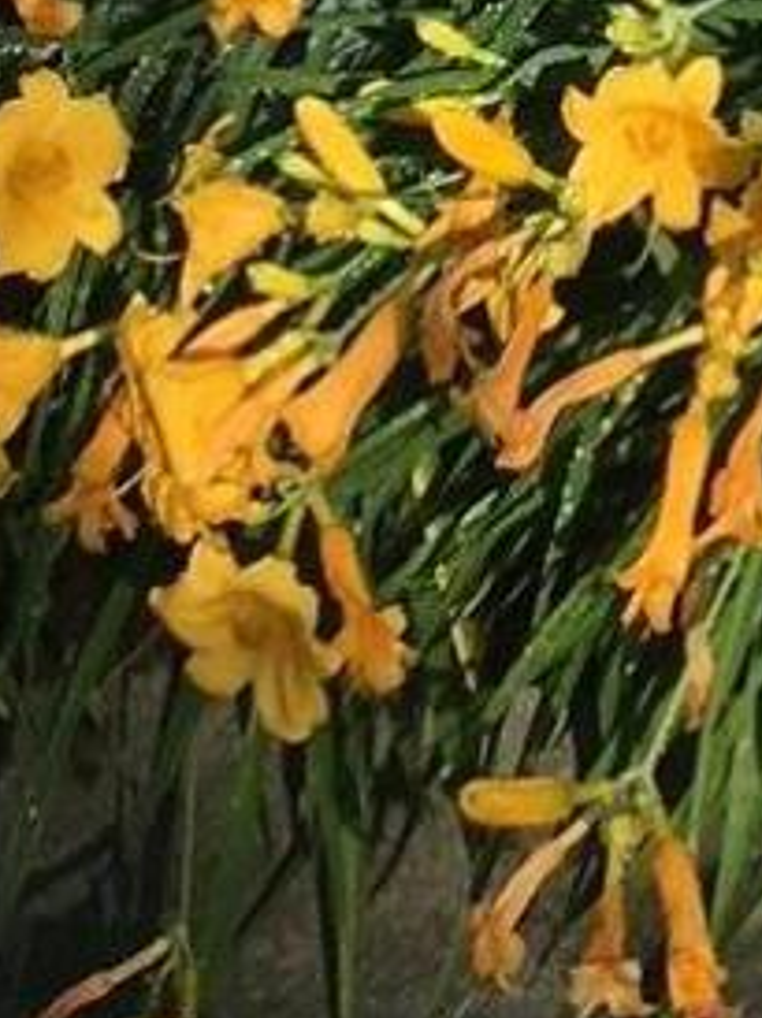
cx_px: 1439
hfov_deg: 6.8
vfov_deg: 7.4
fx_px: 6232
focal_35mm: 212
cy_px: -2682
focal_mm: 4.15
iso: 25
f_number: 2.2
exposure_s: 1/1261
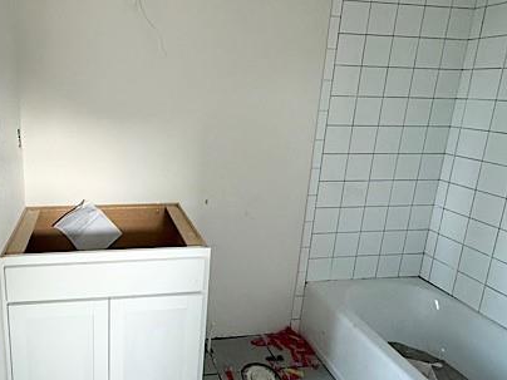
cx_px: 156
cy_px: 171
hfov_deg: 64.9
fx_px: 381
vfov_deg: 53.0
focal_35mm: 26
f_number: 2.2
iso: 320
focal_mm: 2.22
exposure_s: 1/68
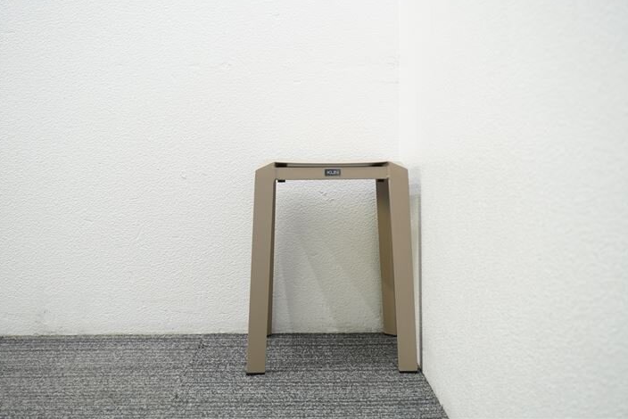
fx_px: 803
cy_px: 206
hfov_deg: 42.7
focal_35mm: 46
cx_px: 315
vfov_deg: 29.3
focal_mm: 30
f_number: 5
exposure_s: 1/50
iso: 400
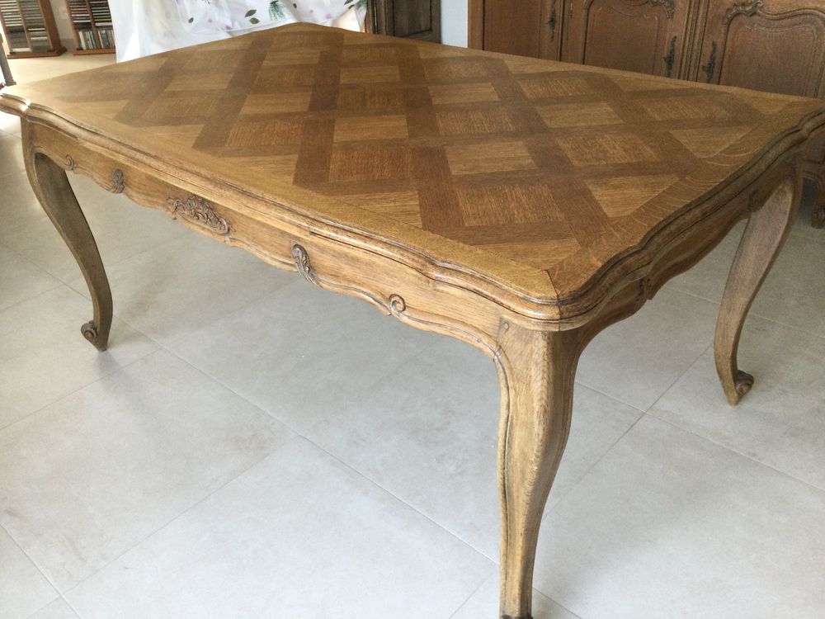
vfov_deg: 45.4
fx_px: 739
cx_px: 412
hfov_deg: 58.4
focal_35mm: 31
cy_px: 310
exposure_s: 1/33
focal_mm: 3.3
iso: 100
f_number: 2.4
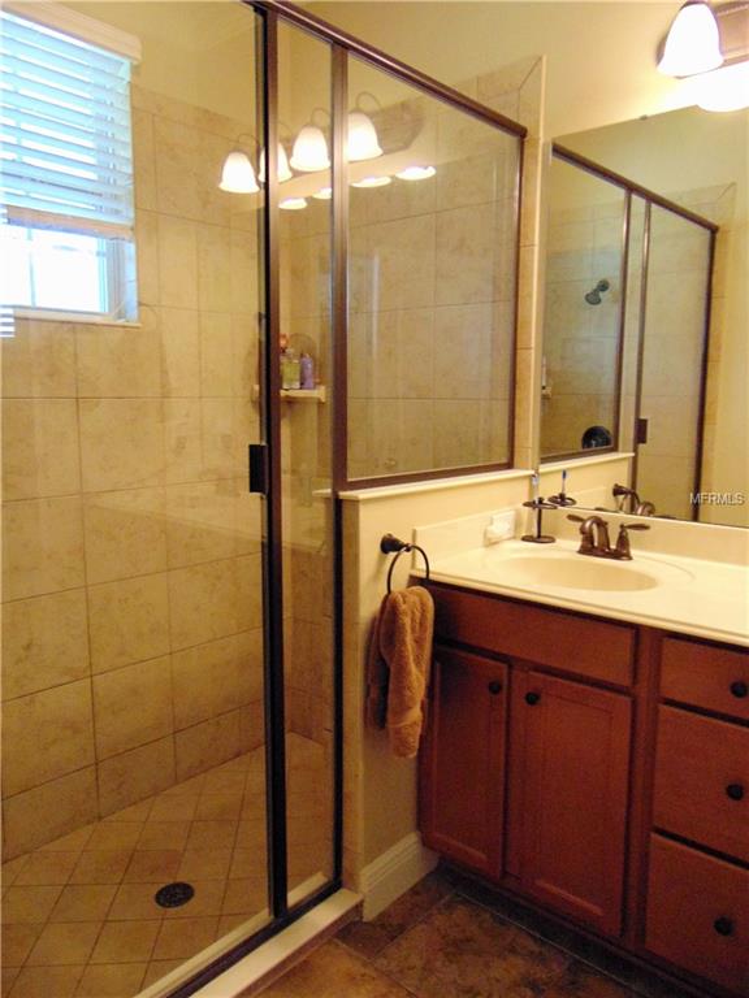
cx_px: 374
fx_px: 721
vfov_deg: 69.4
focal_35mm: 25
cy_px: 499
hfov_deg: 54.9
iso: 500
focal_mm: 4.5
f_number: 3
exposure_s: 1/40
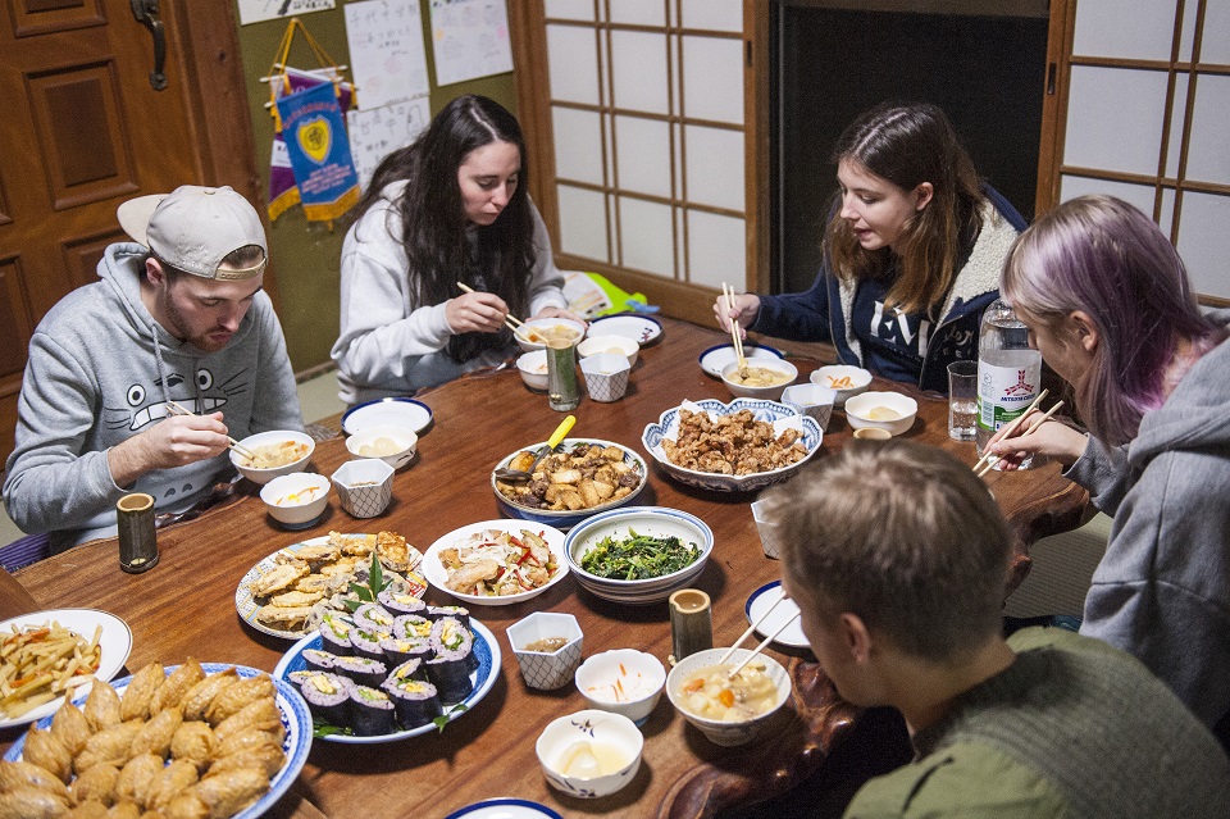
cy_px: 410
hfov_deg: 54.5
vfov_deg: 37.8
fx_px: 1195
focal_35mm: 35
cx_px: 615
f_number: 2.8
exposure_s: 1/320
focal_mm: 35
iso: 2500
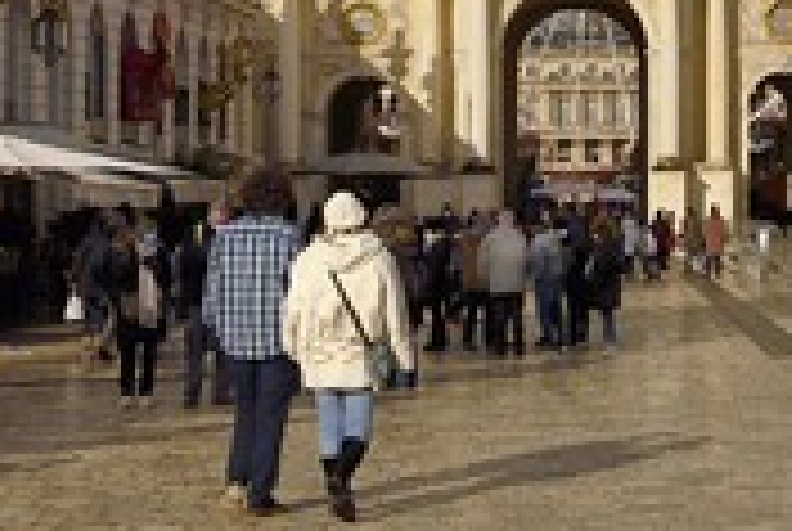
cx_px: 904
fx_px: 2622
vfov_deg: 11.5
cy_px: 18
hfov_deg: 16.6
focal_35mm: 119
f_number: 8
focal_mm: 50
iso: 200
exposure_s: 1/1000
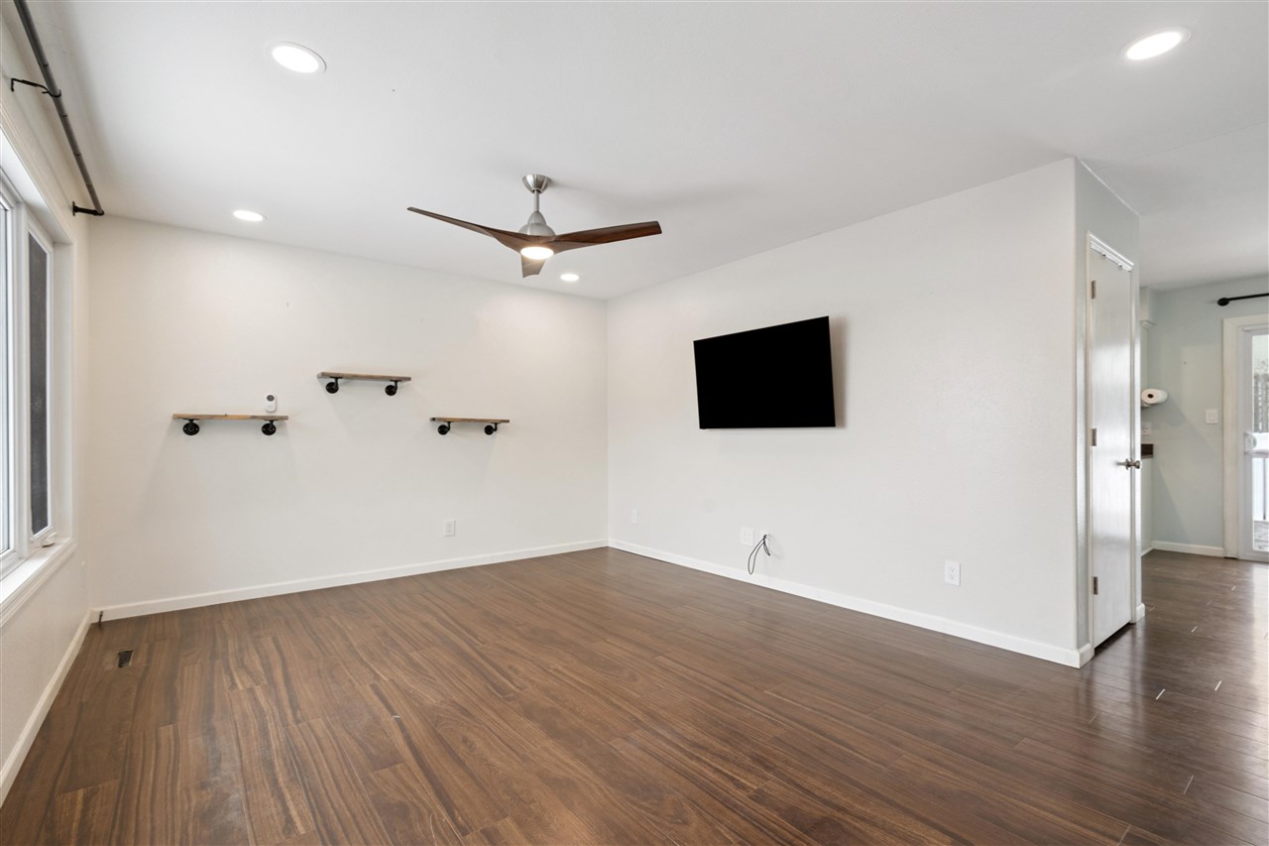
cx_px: 634
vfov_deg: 73.7
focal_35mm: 16
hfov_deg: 96.7
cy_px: 423
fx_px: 564
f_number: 8
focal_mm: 16
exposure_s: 1/40
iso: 500
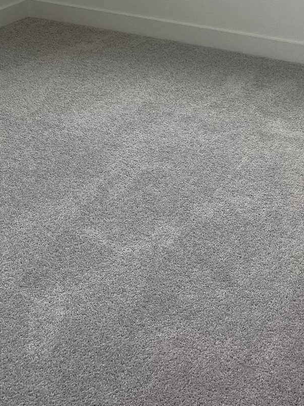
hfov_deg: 19.6
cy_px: -25
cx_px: 161
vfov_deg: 24.5
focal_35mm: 75
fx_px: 878
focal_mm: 5.1
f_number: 1.6
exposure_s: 1/120
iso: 64
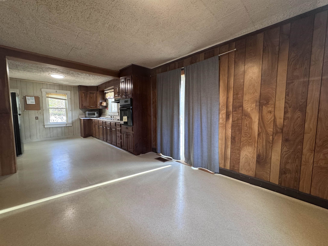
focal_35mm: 14
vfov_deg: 85.7
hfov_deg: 102.1
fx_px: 133
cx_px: 164
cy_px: 123
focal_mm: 2.22
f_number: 2.2
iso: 400
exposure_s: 1/60
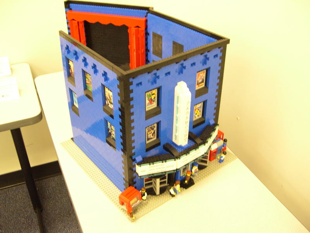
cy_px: 116
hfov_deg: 49.0
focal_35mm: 38
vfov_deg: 37.7
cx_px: 155
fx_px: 340
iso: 400
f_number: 2.8
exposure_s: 1/8
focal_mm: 8
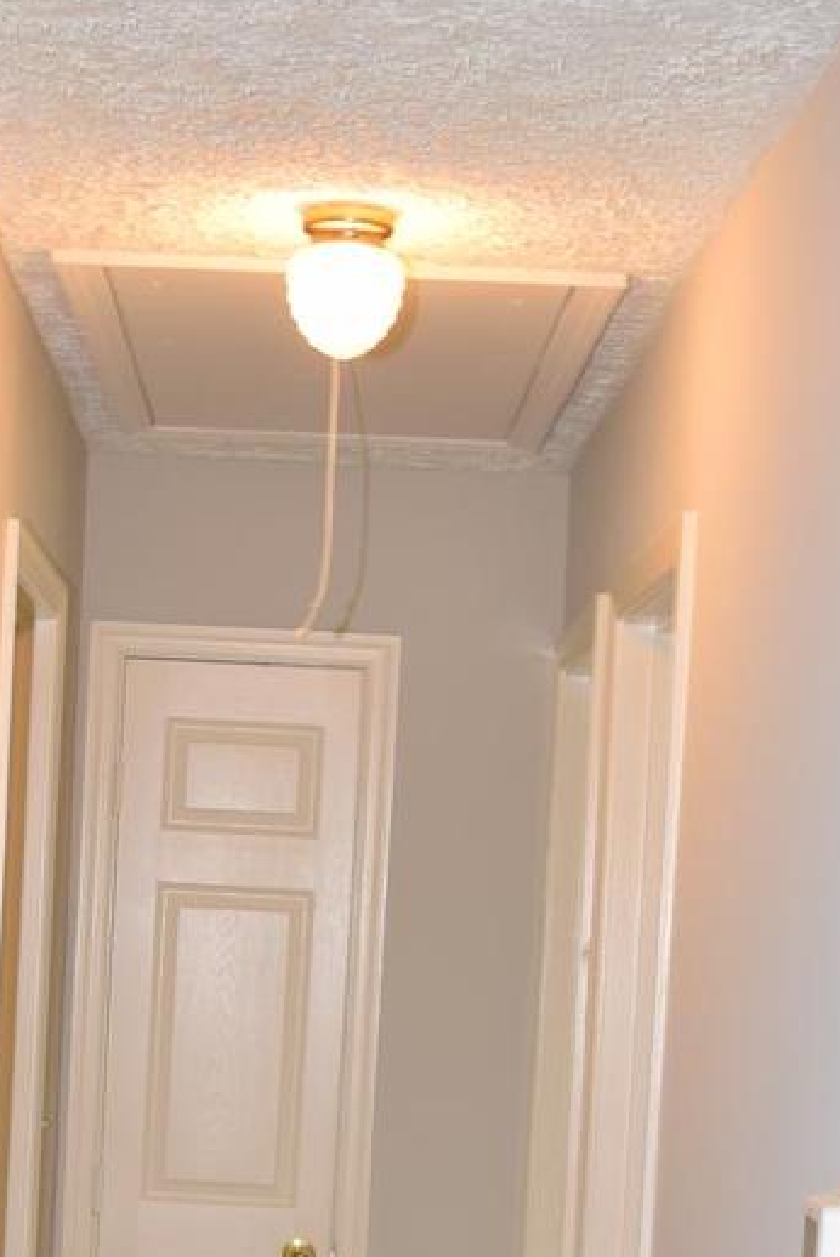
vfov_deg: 24.2
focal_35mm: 80
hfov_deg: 17.0
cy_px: 1247
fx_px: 2796
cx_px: 255
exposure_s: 1/25
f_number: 3.5
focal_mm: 18
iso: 100
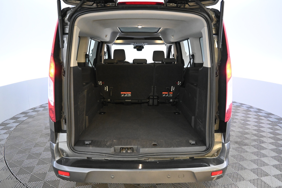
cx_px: 141
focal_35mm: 24
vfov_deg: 53.1
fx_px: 188
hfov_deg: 73.7
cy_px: 94
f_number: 3.5
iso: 5600
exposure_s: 1/60
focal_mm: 16
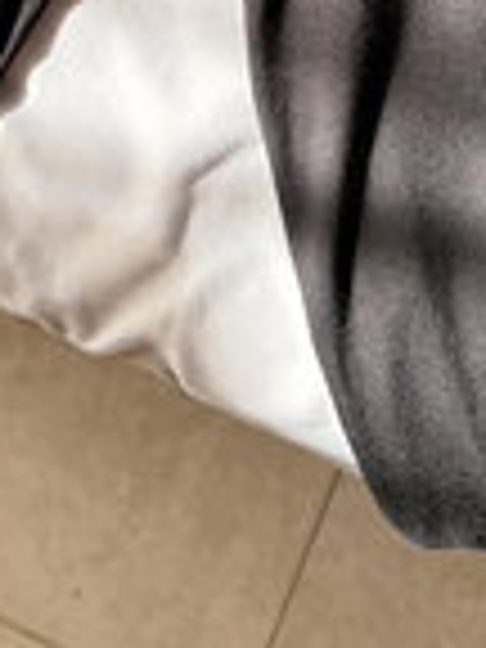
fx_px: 1666
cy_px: -344
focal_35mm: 89
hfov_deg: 16.5
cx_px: 117
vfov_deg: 19.1
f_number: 1.78
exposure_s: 1/440
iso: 100
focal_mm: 6.76
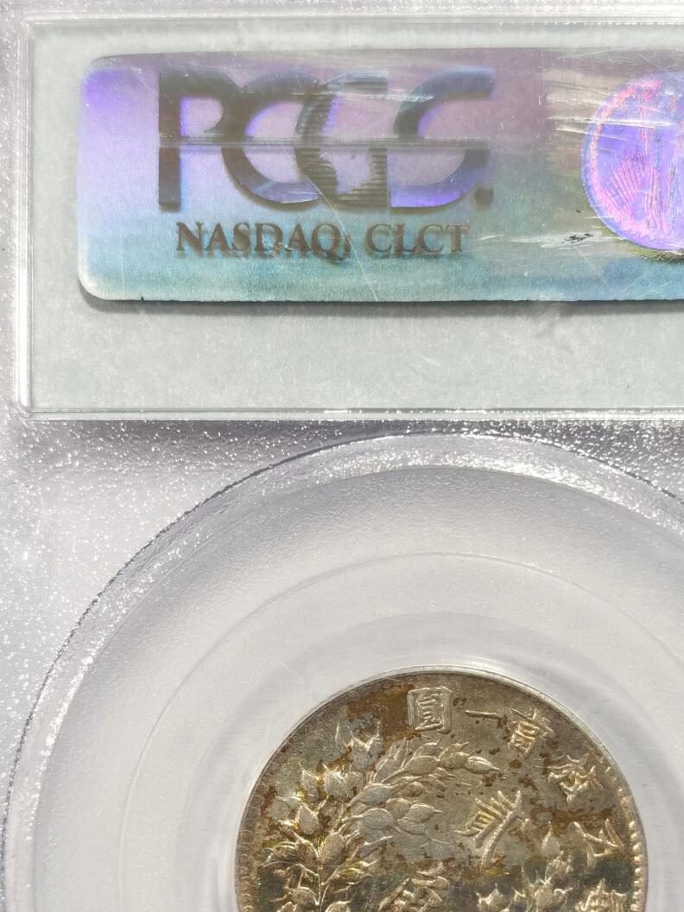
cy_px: 648
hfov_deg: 16.0
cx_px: 445
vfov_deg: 21.2
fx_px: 2425
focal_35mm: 92
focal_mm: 5.56
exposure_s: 1/100
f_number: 16
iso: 160
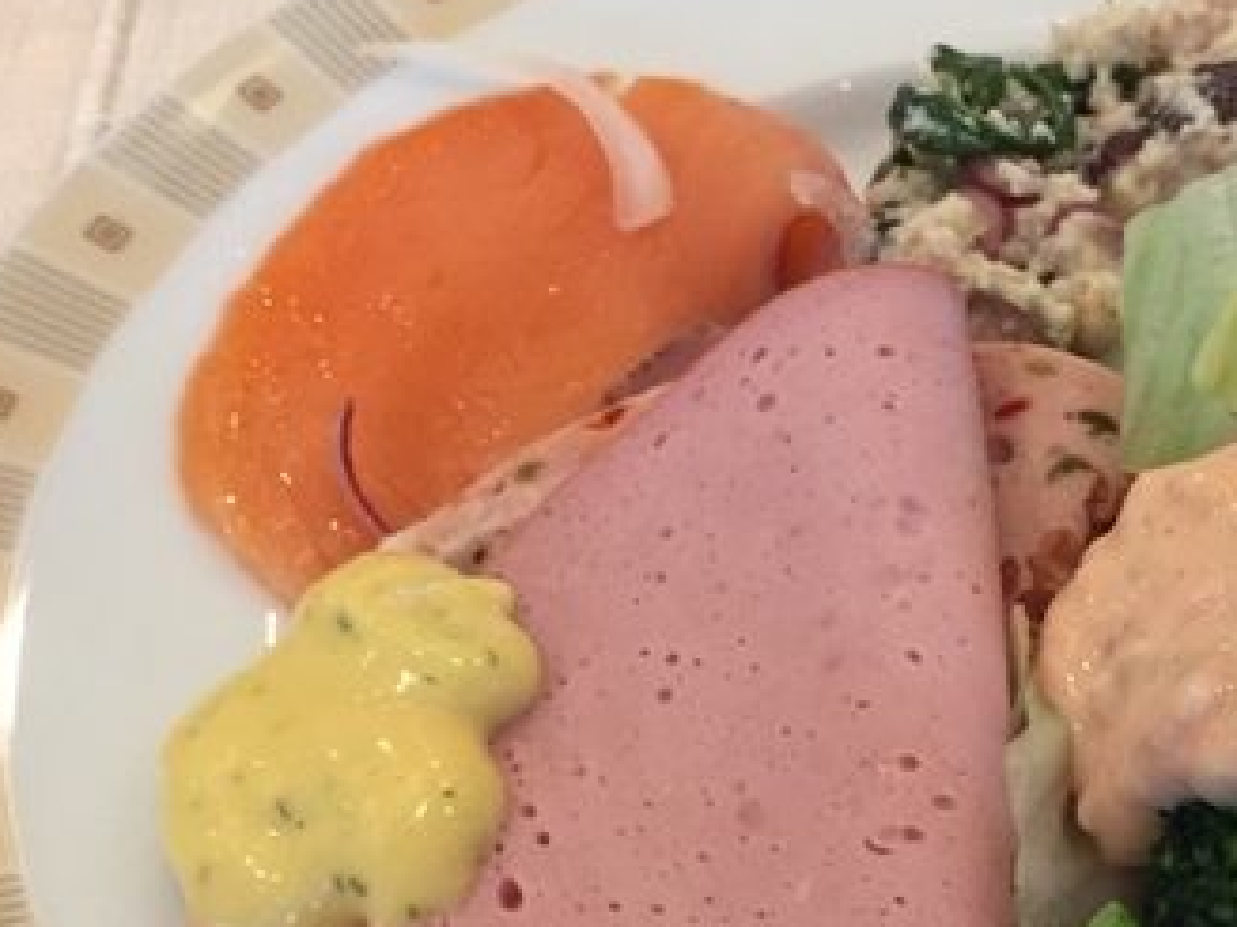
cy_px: 700
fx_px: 2536
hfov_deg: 26.7
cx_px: 1063
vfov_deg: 20.5
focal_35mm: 71
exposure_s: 1/30
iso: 125
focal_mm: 4.15
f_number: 2.2
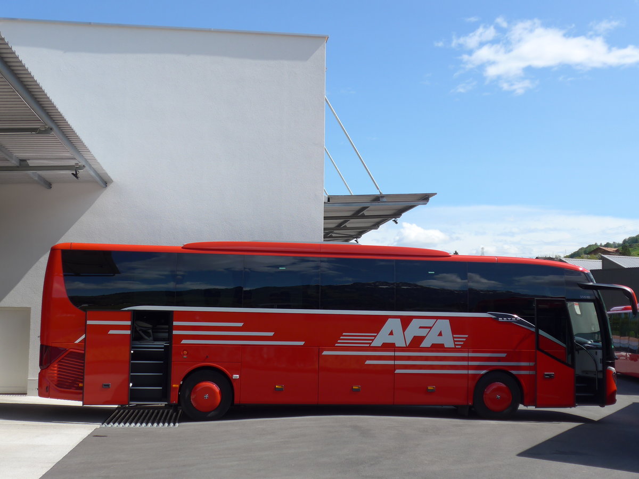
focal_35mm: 46
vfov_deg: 31.5
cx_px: 320
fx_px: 849
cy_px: 240
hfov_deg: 41.2
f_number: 3
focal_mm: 9.5
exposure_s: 1/1600
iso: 80
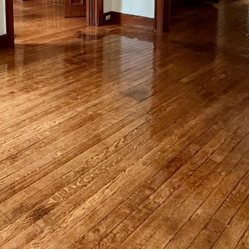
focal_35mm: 44
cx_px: 69
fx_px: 358
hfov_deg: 37.6
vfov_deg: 34.4
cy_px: -7
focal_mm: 2.22
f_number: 2.2
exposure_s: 1/60
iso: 500
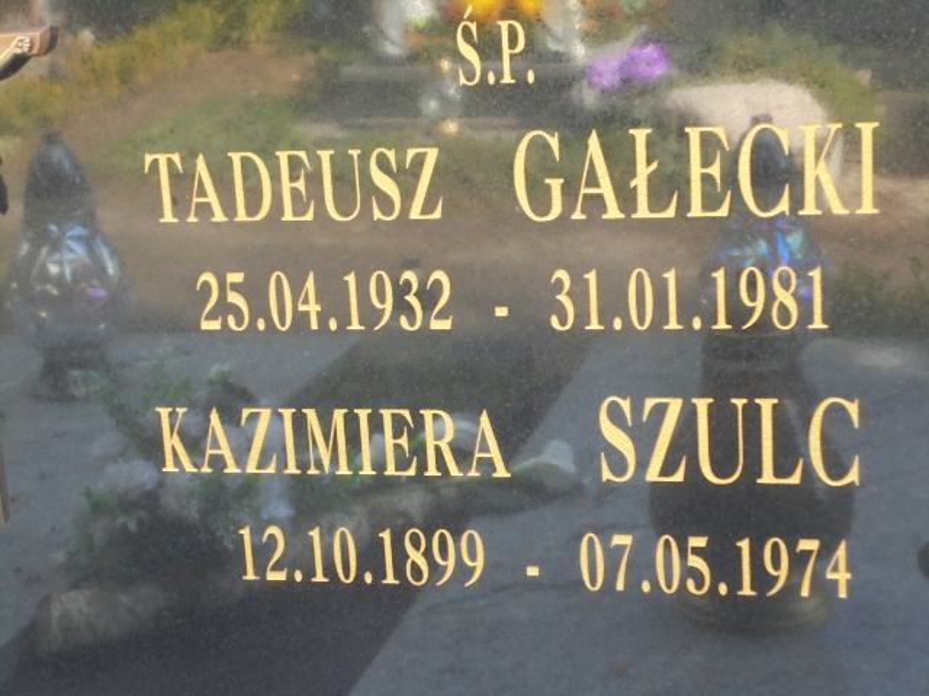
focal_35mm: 73
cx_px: 464
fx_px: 1959
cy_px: 348
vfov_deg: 20.2
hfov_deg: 26.7
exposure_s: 1/30
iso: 200
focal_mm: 13.1
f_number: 6.1
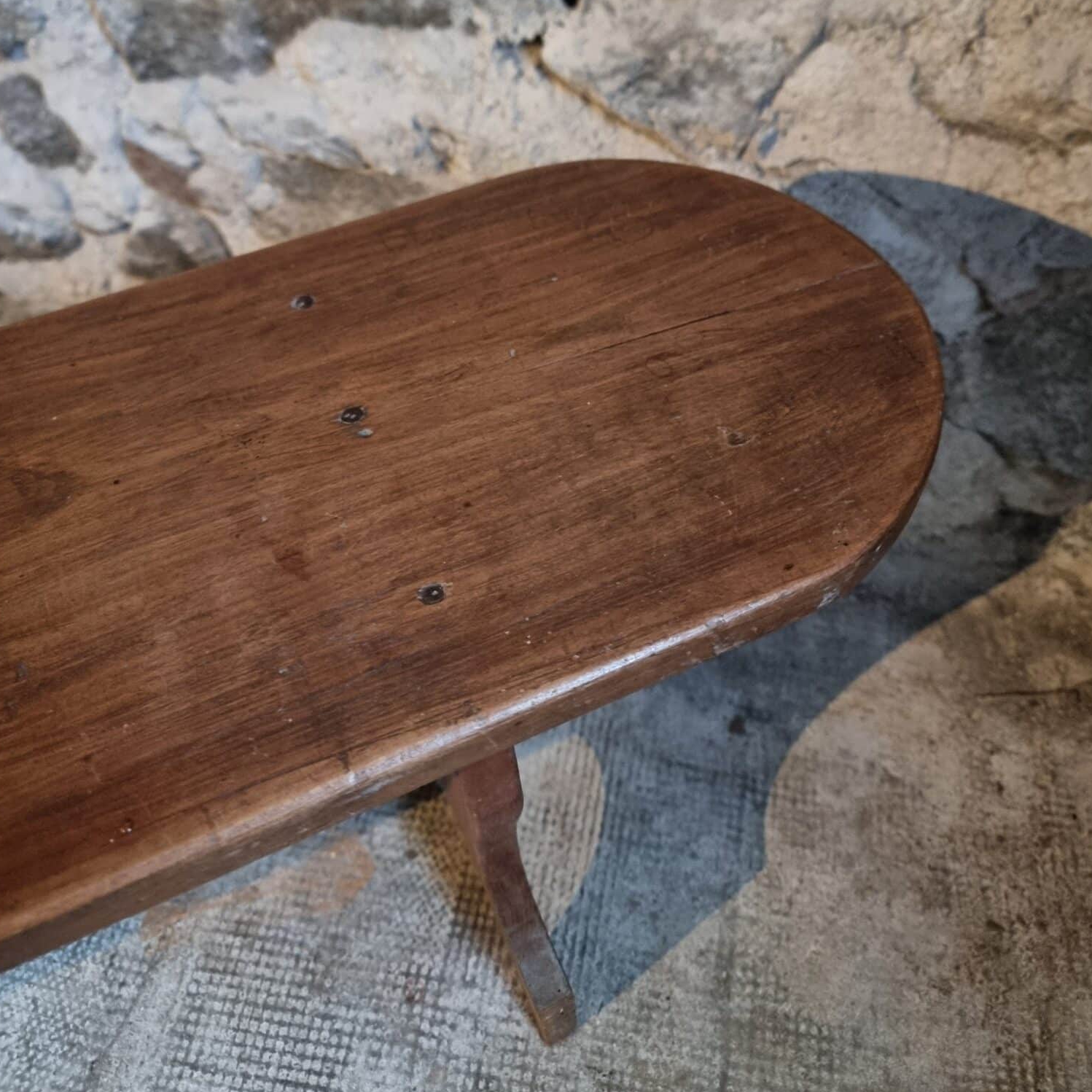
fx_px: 1035
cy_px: 447
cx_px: 552
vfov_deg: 55.3
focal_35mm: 29
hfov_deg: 55.6
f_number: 1.8
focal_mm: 6.7
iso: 1000
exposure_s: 1/25
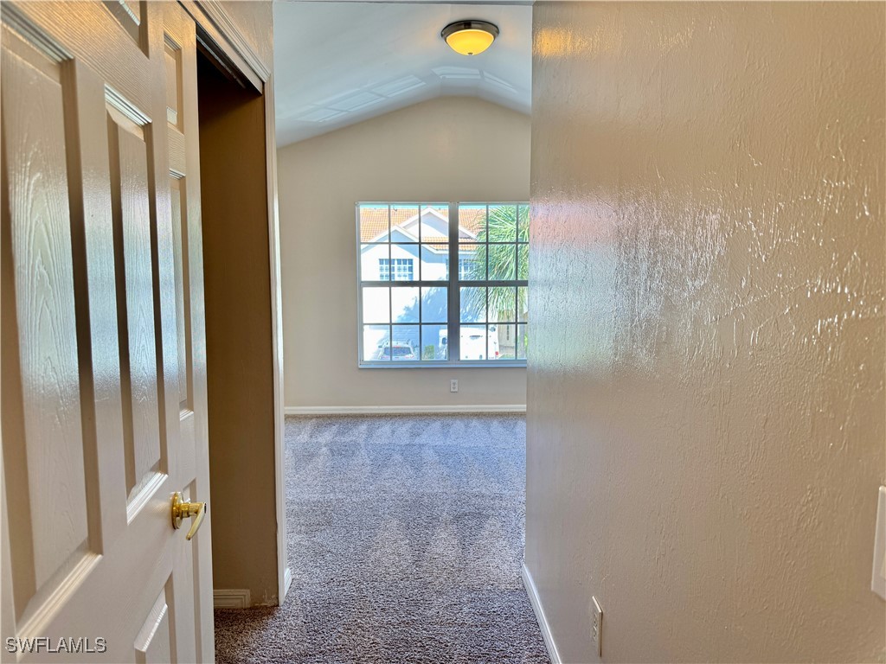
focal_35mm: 24
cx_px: 443
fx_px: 614
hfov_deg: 71.6
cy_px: 332
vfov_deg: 56.8
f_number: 1.78
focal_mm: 6.76
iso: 64
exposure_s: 1/150
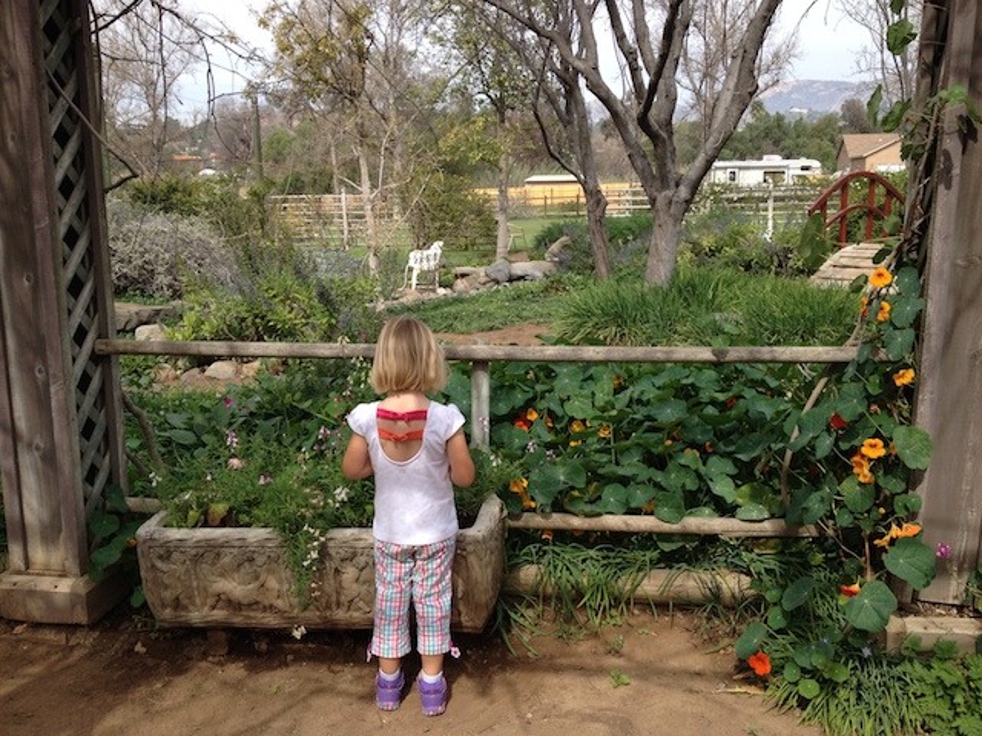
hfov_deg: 52.6
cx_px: 491
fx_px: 993
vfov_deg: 40.7
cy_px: 368
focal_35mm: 35
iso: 50
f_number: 2.4
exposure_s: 1/935
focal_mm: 4.28
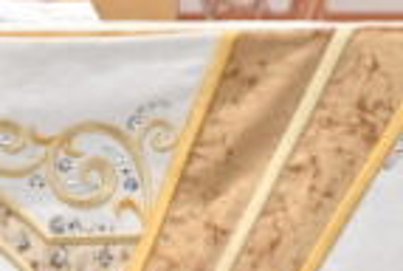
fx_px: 16030
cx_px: -225
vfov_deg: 1.0
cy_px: -55
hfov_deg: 1.4
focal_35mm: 1429
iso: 250
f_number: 2.8
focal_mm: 200
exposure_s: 1/320
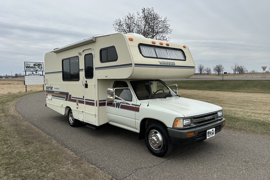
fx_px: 195
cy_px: 87
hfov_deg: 69.4
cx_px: 136
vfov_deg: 49.5
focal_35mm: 26
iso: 80
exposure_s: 1/4545
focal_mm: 6.86
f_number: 1.78
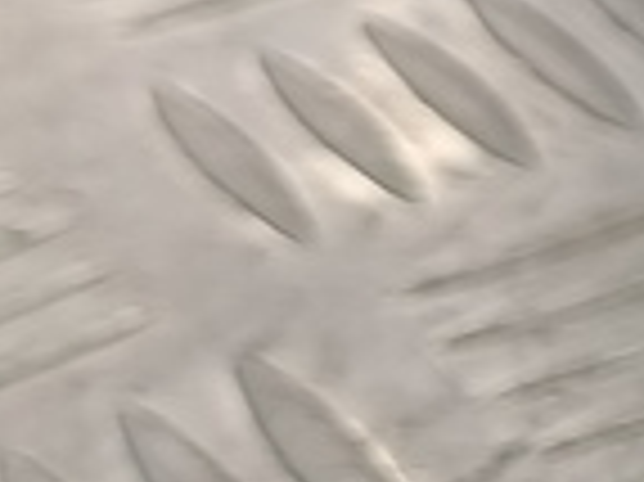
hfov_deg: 8.7
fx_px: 3067
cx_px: 2229
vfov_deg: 9.0
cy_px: 86
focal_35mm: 165
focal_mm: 4.11
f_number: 1.6
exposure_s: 1/50
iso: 99
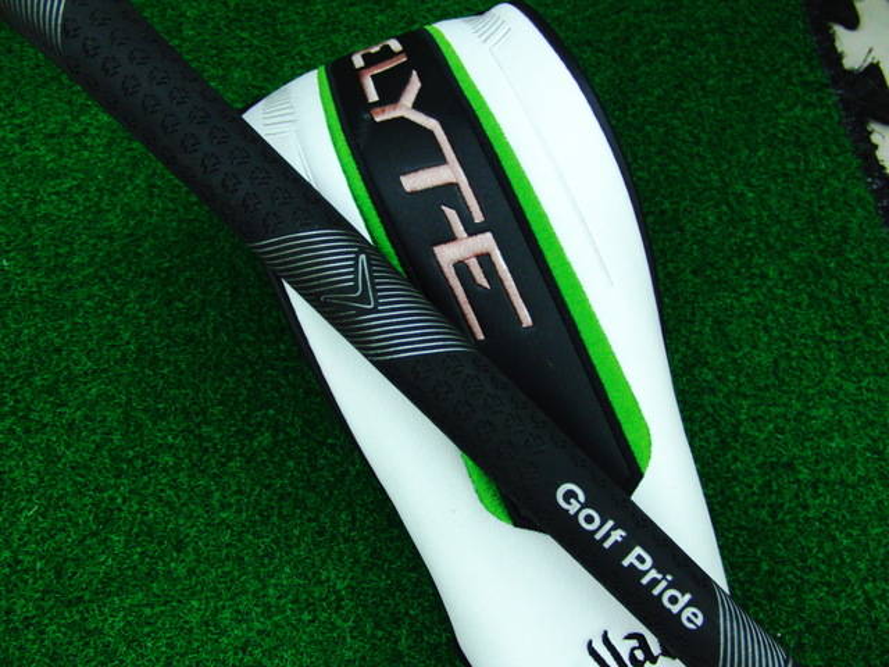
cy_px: 334
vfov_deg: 38.7
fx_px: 950
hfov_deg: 50.1
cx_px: 444
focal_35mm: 37
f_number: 3.6
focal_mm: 6.42
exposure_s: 1/60
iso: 400
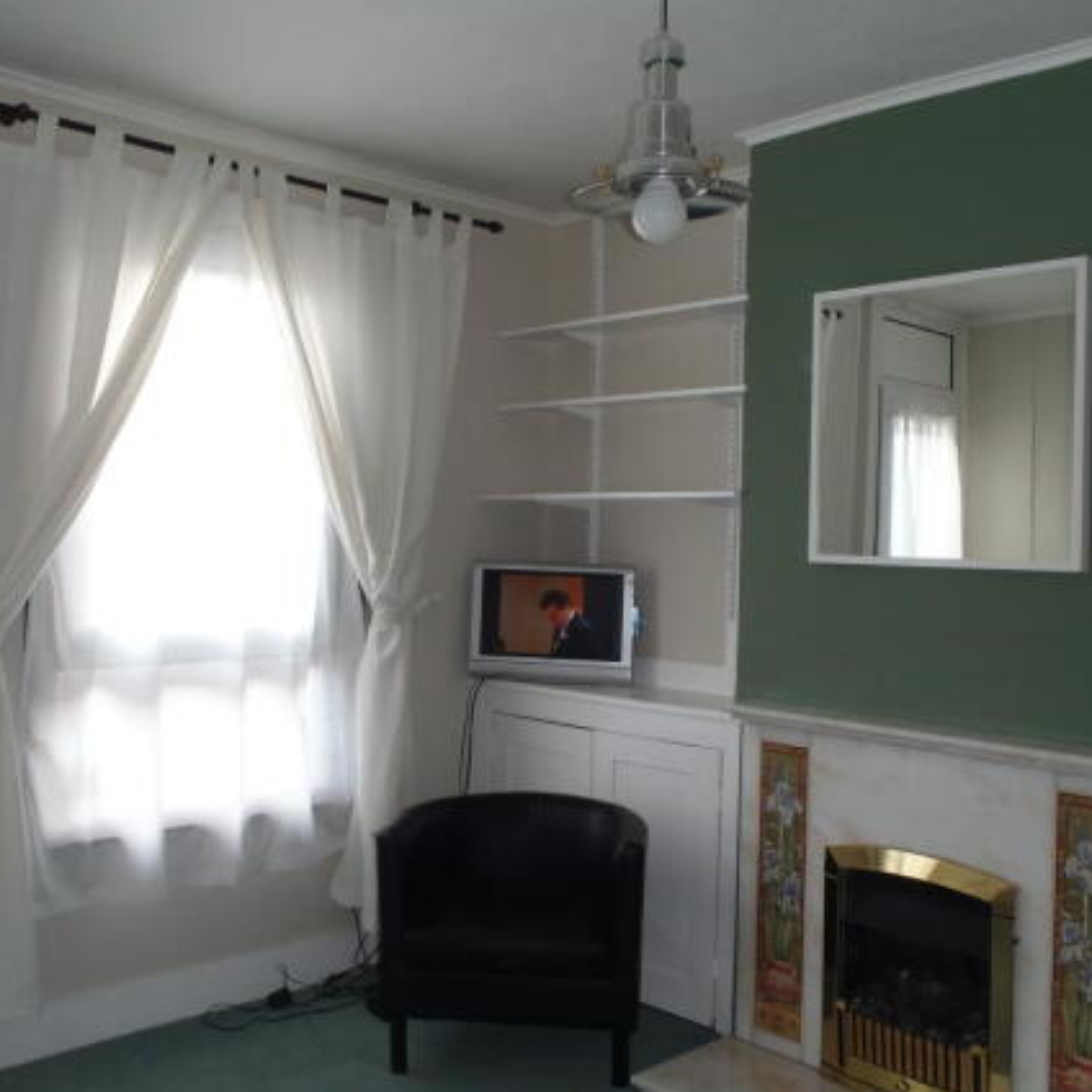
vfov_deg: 48.4
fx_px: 1213
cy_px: 534
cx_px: 496
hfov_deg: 48.4
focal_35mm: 34
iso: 125
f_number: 3.9
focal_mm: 5
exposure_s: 1/30
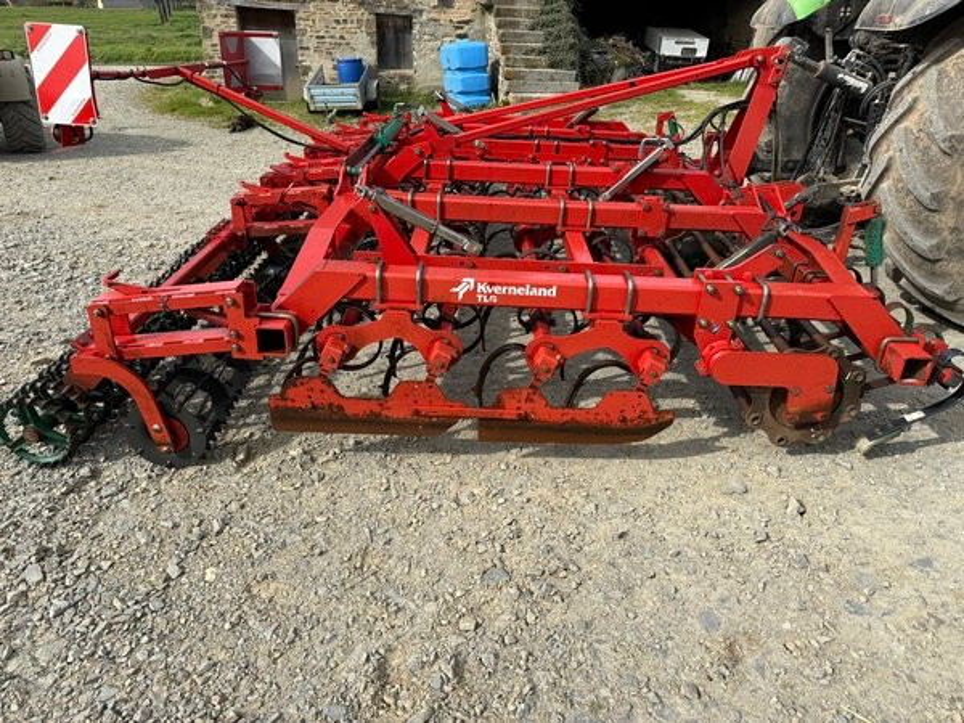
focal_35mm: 24
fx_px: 668
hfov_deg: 71.6
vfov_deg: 56.8
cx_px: 482
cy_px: 362
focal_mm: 6.76
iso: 80
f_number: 1.78
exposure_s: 1/2445
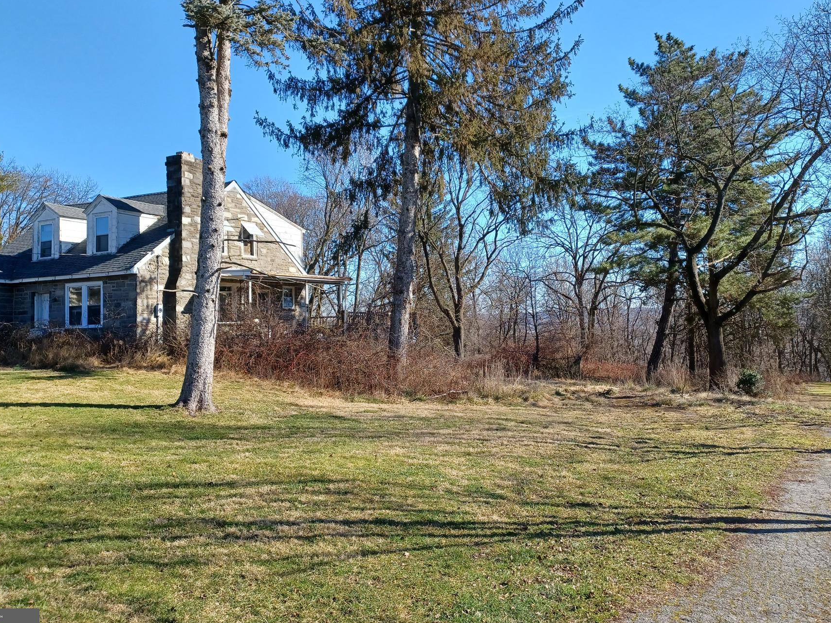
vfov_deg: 46.7
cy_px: 275
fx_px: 720
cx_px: 416
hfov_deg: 60.0
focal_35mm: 30
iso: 32
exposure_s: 1/233
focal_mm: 4.6
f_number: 1.8
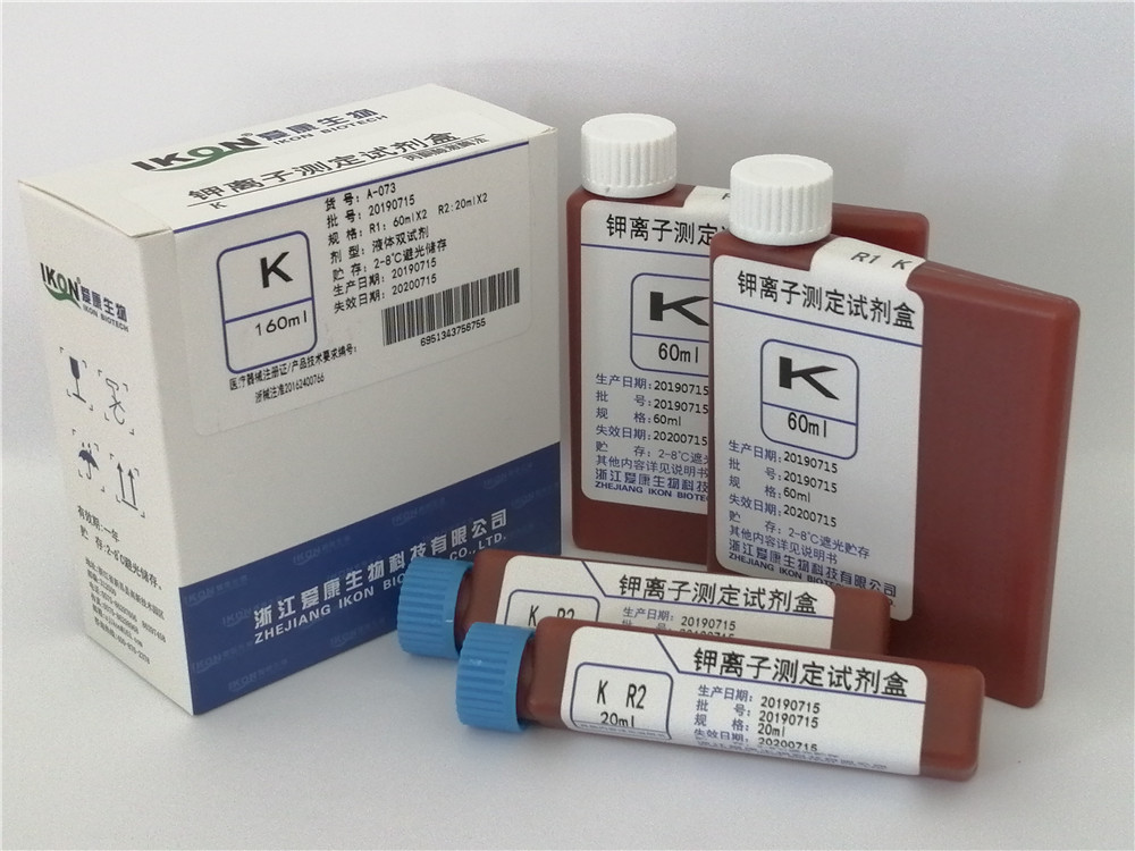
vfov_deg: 25.7
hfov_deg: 33.8
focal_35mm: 57
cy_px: 426
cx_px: 568
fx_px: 1869
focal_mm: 3.64
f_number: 1.8
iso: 80
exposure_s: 1/30
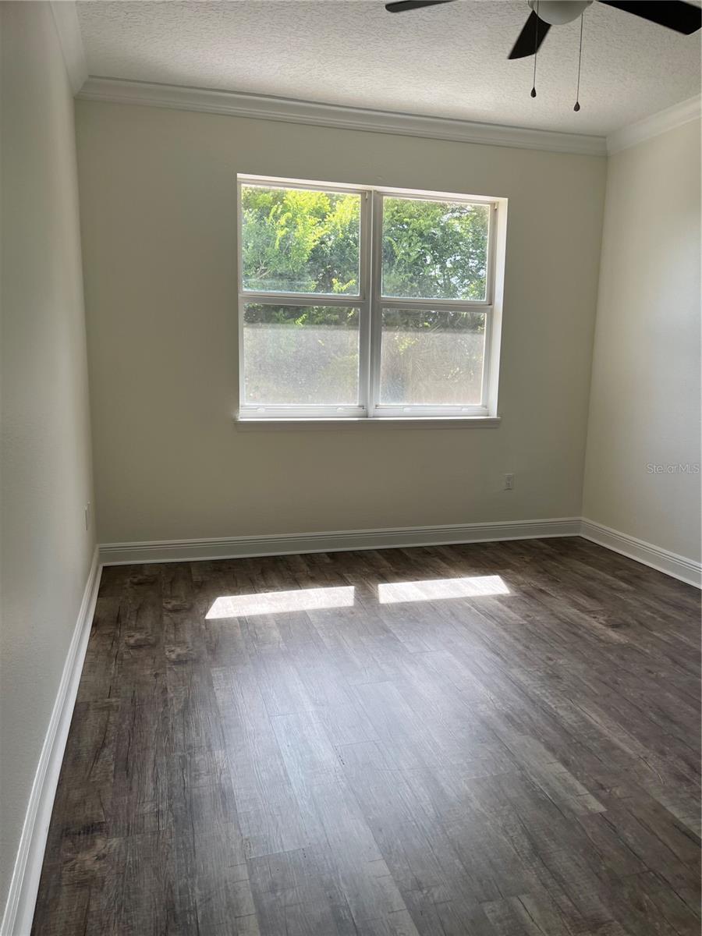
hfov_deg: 53.1
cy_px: 468
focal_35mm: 26
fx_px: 703
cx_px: 351
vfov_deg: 67.3
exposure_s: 1/316
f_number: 1.6
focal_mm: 5.1
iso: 50
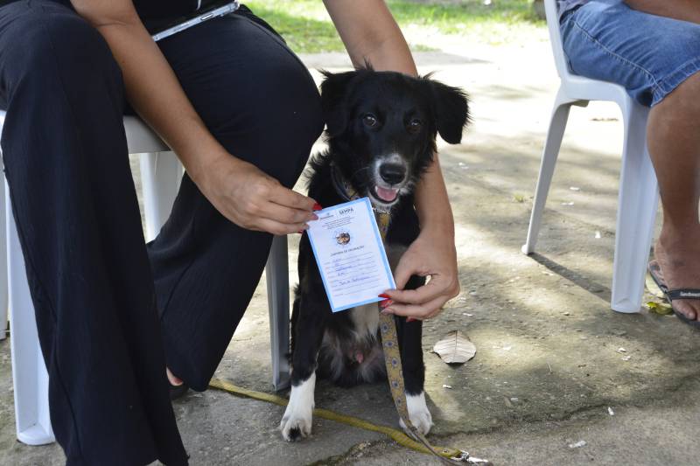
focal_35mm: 50
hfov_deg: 39.6
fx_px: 972
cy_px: 233
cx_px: 350
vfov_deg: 27.0
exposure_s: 1/500
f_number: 11
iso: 2000
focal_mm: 50
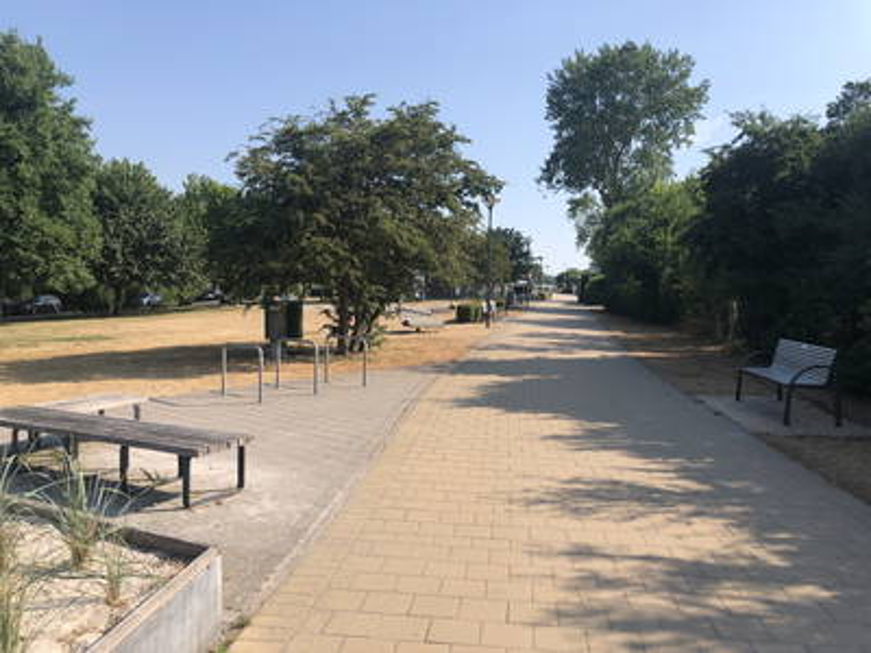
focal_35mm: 28
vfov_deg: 49.7
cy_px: 326
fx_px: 705
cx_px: 436
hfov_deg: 63.4
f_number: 1.8
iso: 20
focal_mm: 4
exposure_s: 1/1715
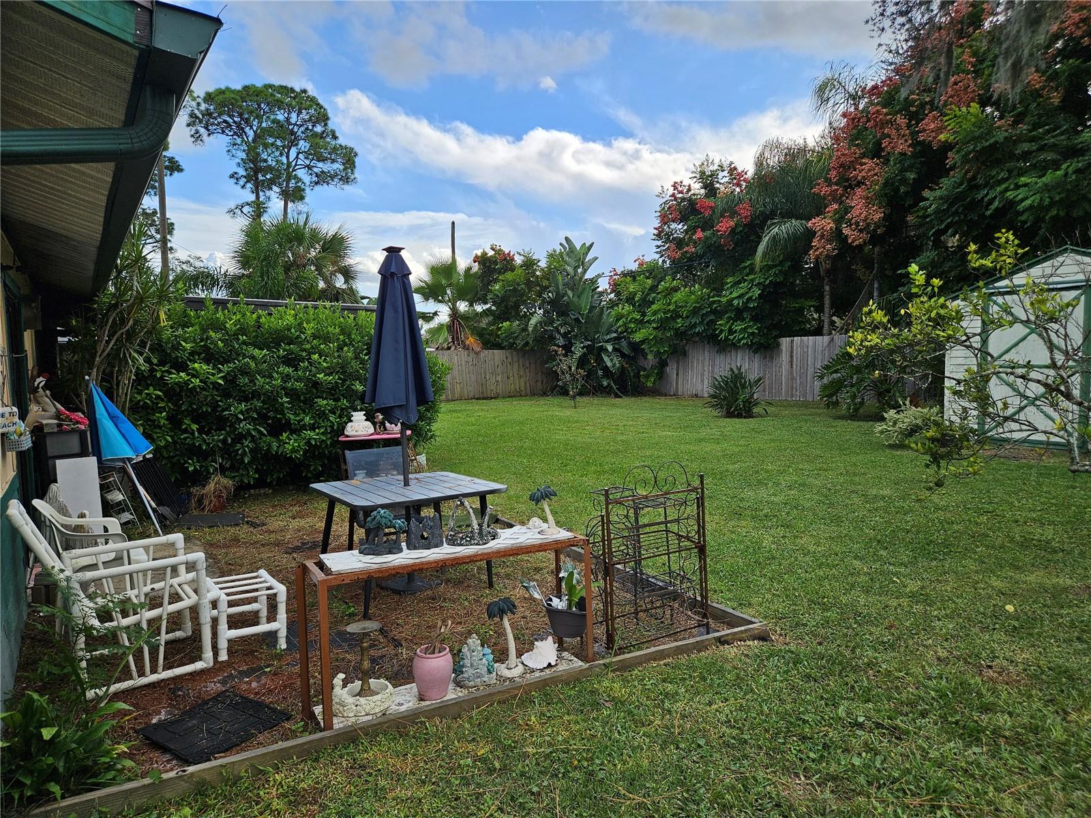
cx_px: 546
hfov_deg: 73.9
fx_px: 725
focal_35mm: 23
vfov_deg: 58.9
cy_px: 409
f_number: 1.8
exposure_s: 1/713
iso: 25
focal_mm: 5.4
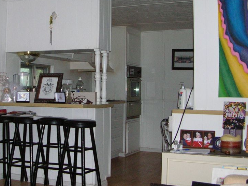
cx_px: 87
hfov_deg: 34.7
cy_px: 71
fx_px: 394
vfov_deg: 26.5
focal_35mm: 55
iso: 137
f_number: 2.8
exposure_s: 1/60.1
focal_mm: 5.8
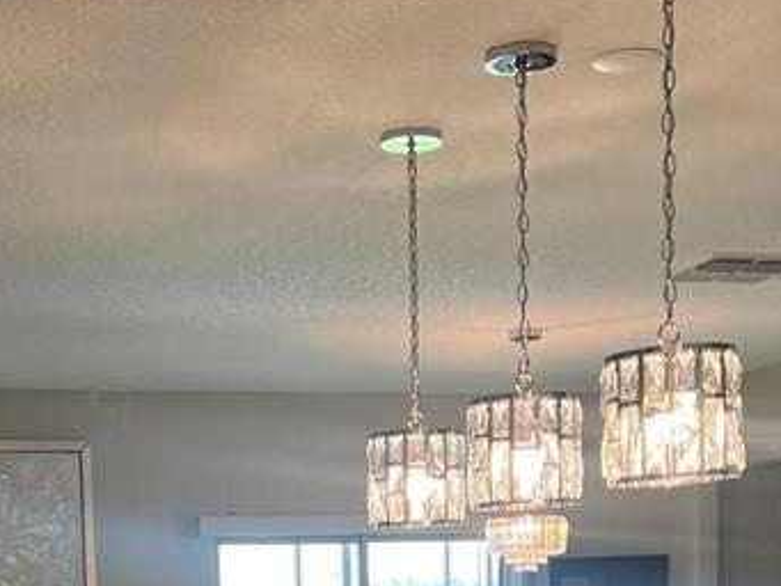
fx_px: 1760
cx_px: 273
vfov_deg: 17.5
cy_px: 810
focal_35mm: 78
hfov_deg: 24.9
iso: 80
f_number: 1.5
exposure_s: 1/60
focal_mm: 5.7
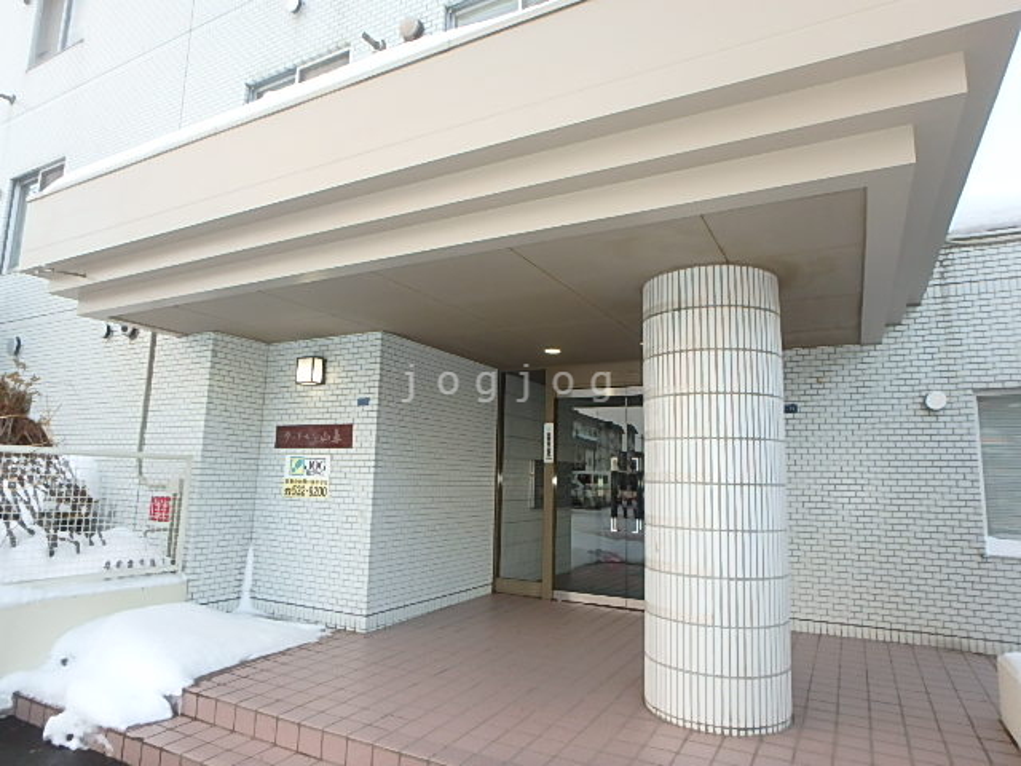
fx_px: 619
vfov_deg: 63.4
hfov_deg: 79.0
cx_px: 510
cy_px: 383
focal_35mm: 21
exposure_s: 1/60
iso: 200
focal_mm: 3.7
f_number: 3.5
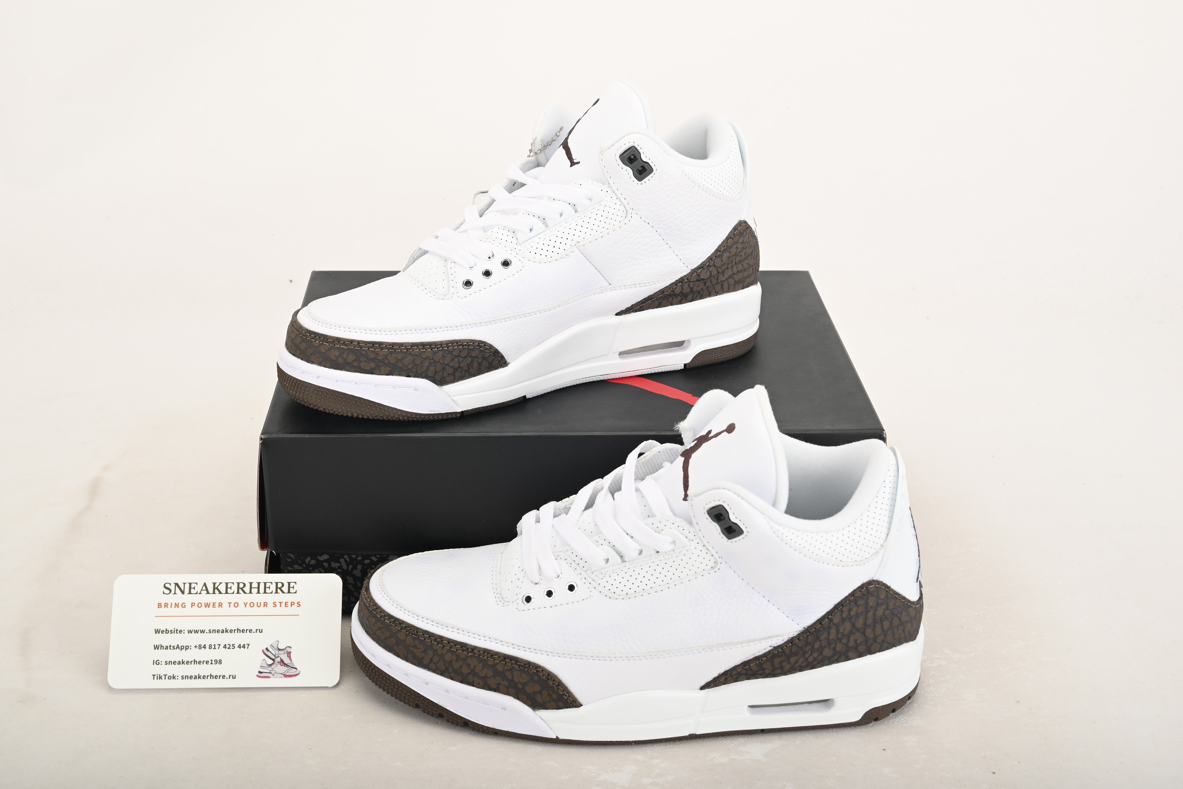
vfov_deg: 29.3
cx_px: 592
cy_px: 394
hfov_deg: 42.7
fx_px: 1512
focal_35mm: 46
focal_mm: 46
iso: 100
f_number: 11
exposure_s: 1/200
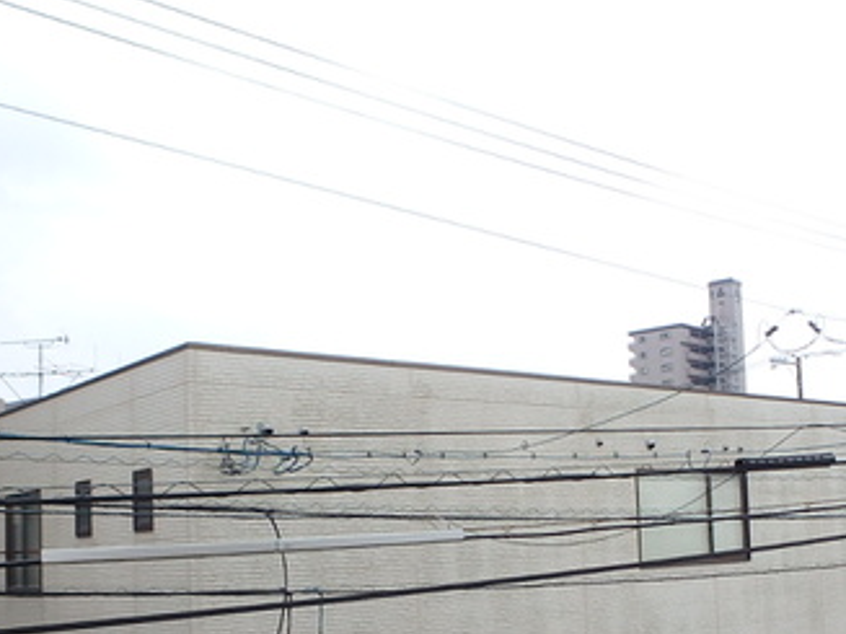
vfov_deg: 31.6
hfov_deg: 41.0
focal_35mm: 45
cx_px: 624
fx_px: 1099
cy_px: 472
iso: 125
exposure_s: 1/160
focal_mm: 3.7
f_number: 3.5
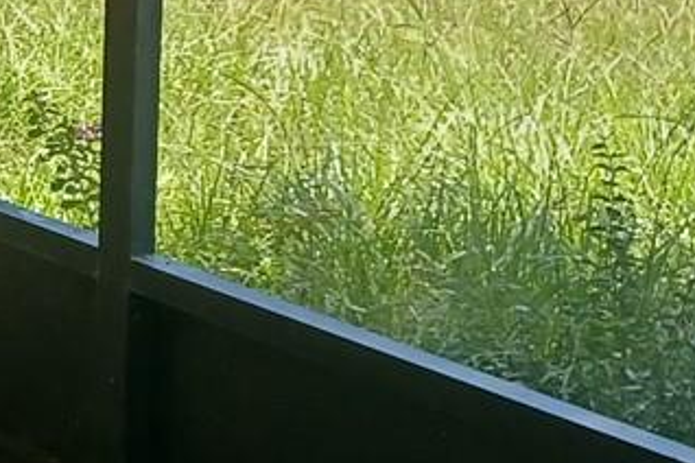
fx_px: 2529
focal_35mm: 131
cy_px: 96
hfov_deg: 14.3
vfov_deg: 10.4
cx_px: -428
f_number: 1.8
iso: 64
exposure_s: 1/100
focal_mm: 4.6
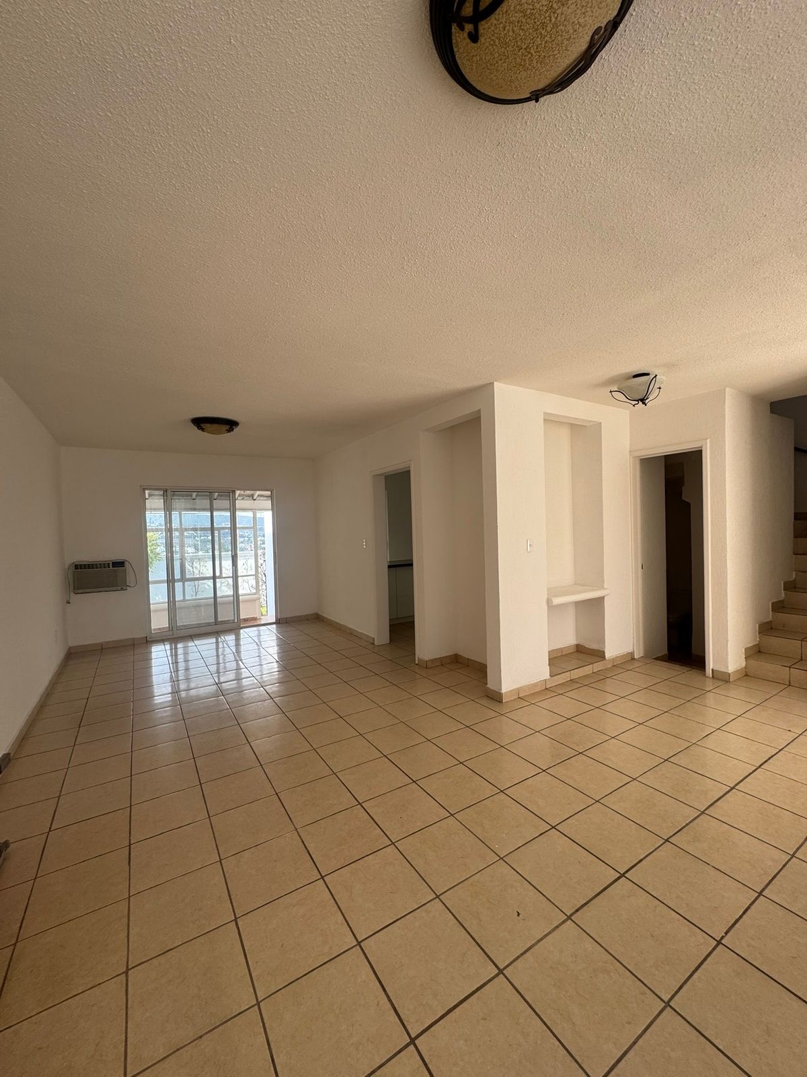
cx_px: 404
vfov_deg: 102.1
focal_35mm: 14
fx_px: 435
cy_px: 538
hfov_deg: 85.7
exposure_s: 1/111
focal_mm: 2.22
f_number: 2.2
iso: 40
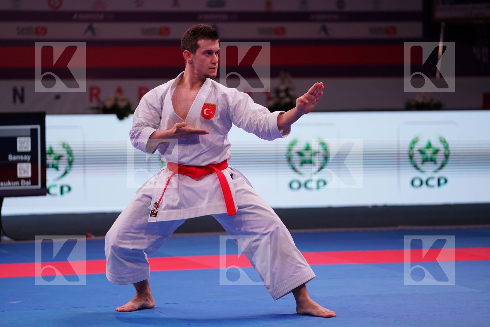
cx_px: 245
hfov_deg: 15.2
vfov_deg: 10.2
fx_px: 1837
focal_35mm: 135
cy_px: 164
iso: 1000
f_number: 2.8
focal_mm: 135
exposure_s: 1/500
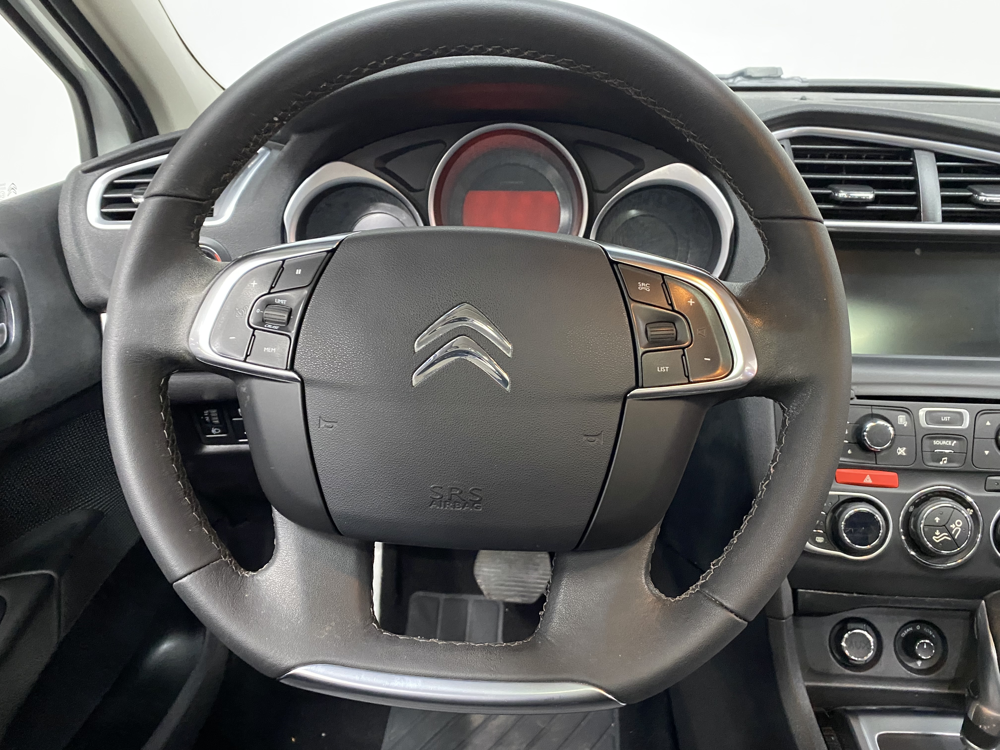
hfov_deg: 67.3
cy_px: 375
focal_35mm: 26
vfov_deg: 53.1
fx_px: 751
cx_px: 500
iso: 640
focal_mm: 4.25
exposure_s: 1/32
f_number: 1.8
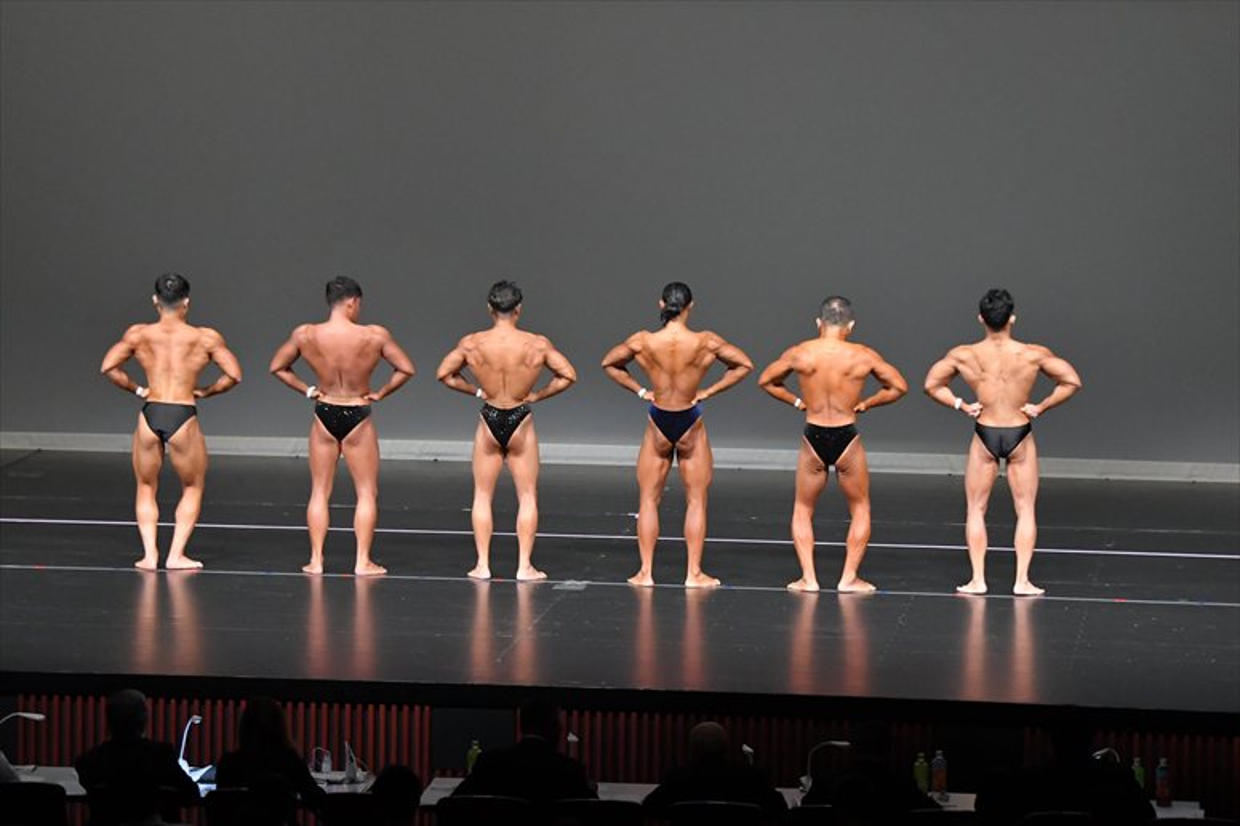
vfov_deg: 9.3
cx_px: 620
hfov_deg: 14.0
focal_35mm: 147
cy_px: 413
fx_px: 5061
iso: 5000
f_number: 5.6
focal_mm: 98
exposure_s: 1/400
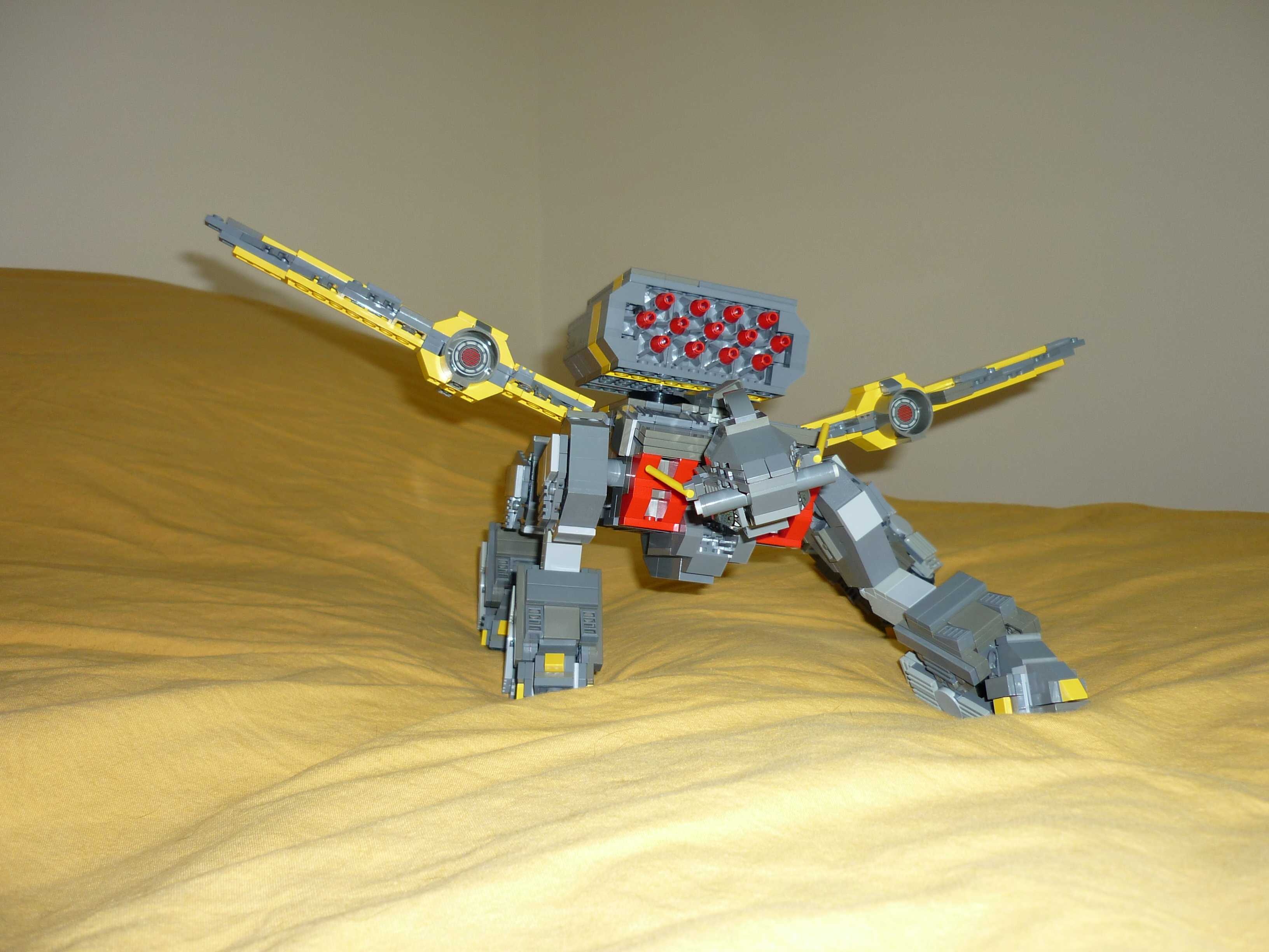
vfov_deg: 42.9
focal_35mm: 33
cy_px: 476
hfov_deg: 55.4
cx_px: 634
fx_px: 1210
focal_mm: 5.5
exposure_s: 1/30
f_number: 2.8
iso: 100
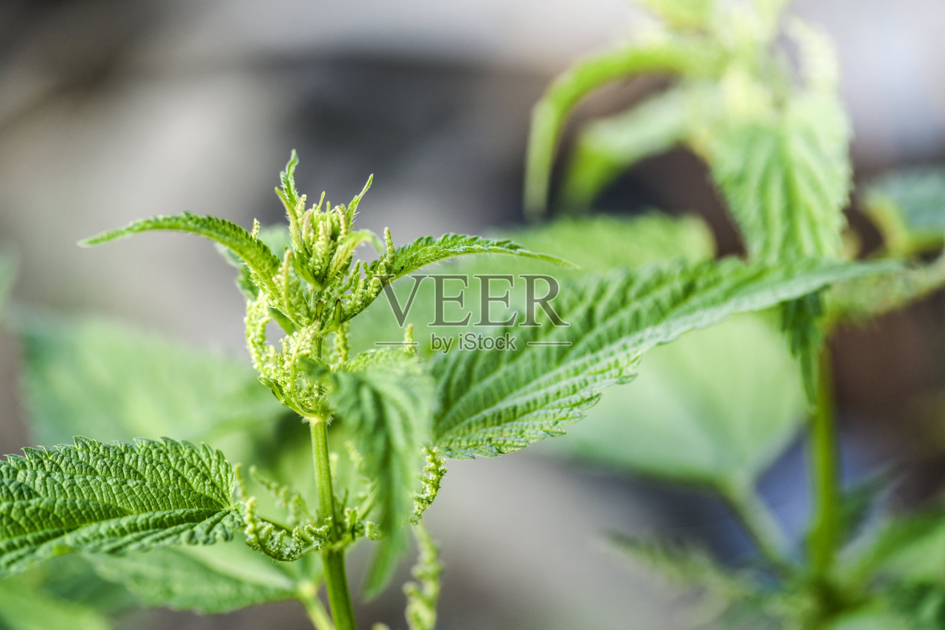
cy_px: 315
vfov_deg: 13.0
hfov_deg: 19.5
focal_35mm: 105
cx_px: 472
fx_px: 2756
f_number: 5
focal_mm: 105
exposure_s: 1/200
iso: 400
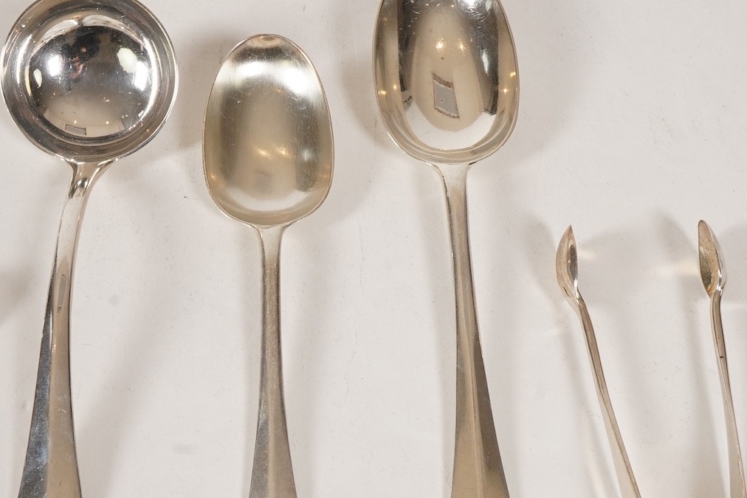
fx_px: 1453
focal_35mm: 70
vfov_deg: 19.4
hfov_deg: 28.8
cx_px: 424
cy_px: 298
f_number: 22
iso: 400
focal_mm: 30
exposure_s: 1/125
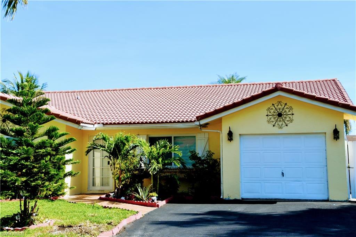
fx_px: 514
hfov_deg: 38.2
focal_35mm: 52
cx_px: 178
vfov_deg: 26.0
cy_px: 118
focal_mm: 35
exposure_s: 1/250
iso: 100
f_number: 8
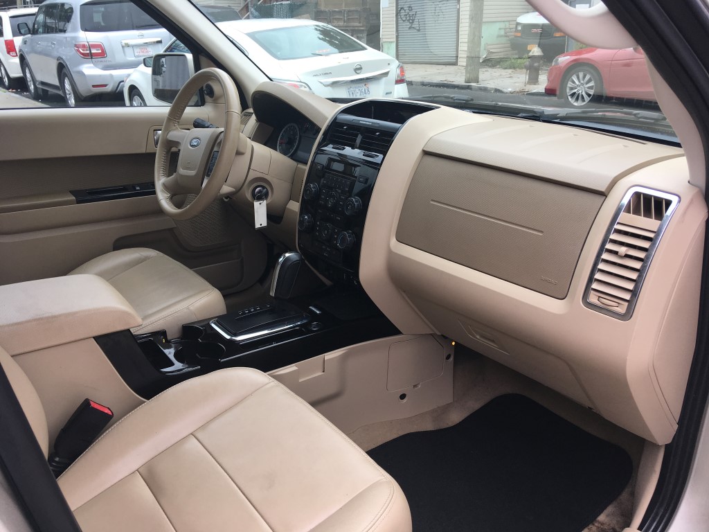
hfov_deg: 61.7
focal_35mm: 29
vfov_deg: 48.2
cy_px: 266
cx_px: 354
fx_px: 594
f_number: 2.2
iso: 25
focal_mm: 4.15
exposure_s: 1/281
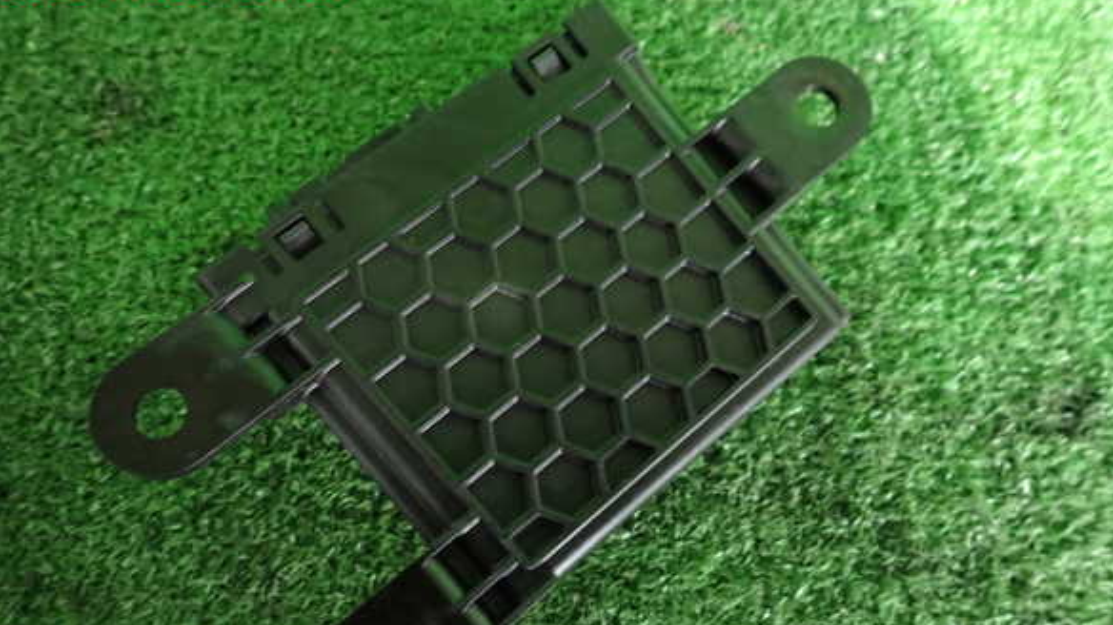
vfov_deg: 41.2
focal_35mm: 28
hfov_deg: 67.9
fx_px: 826
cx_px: 566
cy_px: 391
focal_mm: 4.5
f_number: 2
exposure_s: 1/30
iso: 800
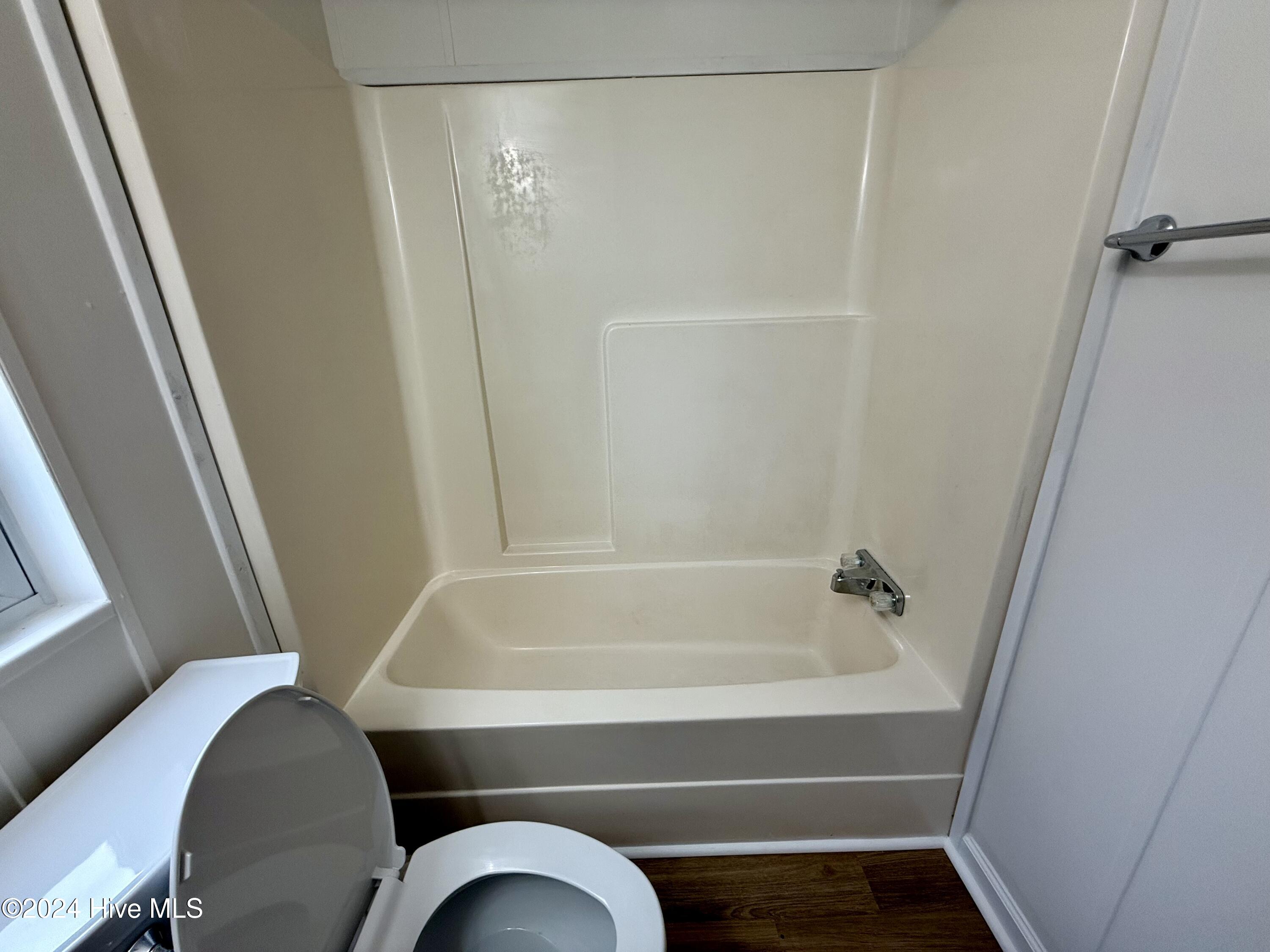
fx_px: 514
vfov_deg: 85.7
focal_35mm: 14
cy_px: 476
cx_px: 635
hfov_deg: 102.1
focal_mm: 2.22
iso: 125
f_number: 2.2
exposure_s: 1/120
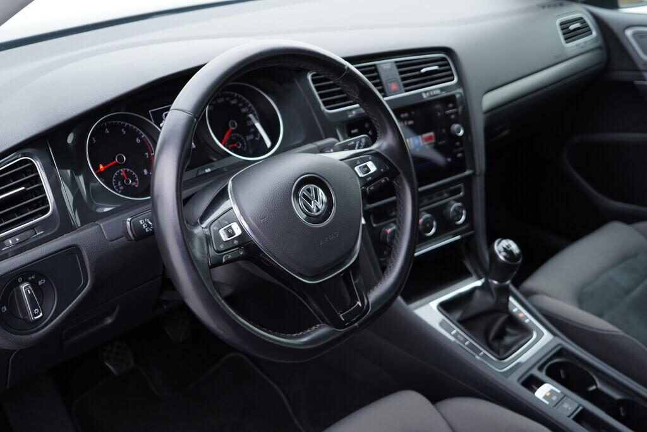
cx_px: 324
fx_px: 647
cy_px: 216
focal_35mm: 36
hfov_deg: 53.1
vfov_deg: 36.9
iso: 200
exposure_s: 1/40
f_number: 2.8
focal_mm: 24
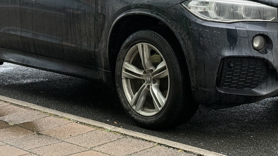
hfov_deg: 24.2
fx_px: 649
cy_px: -12
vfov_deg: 13.5
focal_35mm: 88
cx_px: 154
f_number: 1.78
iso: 200
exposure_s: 1/133
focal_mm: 6.76
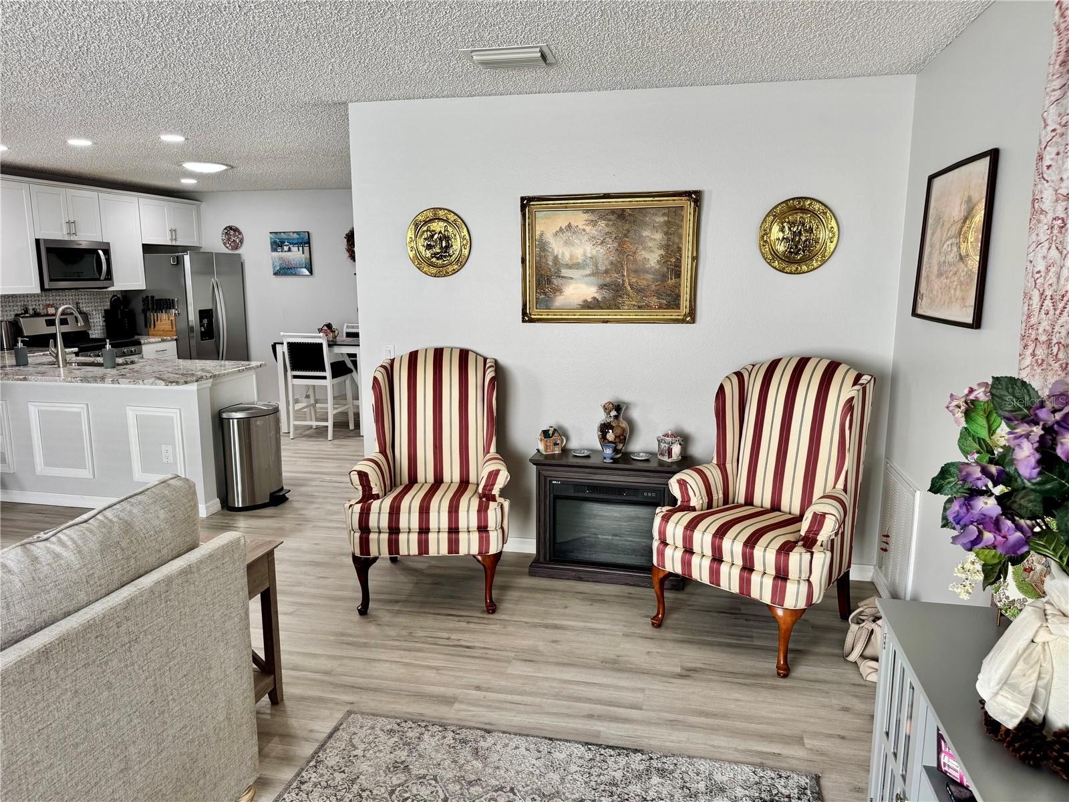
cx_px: 534
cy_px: 401
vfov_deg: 56.8
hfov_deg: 71.6
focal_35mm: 24
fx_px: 741
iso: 80
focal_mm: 6.76
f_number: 1.78
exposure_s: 1/120
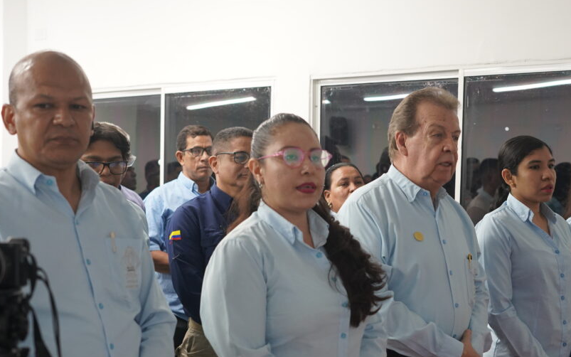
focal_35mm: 65
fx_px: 1012
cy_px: 222
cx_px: 348
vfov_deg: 20.0
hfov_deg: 31.4
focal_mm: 50
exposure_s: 1/160
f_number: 4
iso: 2000
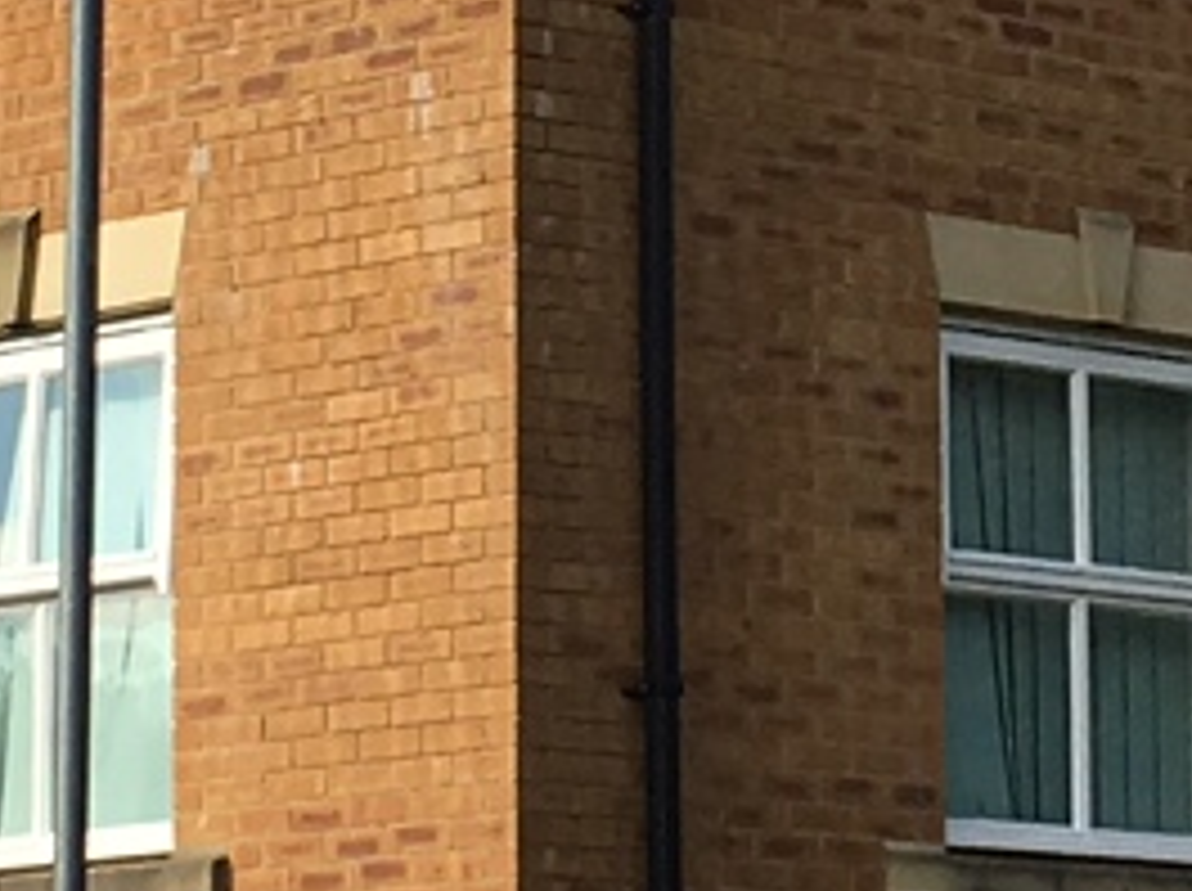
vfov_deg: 6.7
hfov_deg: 8.9
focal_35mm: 221
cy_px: 0
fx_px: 7600
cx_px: 981
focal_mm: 4.15
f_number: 2.2
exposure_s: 1/1040
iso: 25
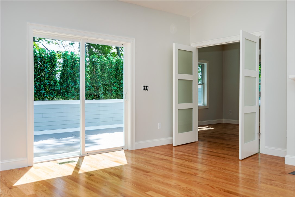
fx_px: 287
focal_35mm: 35
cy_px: 98
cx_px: 148
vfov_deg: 37.9
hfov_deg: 54.4
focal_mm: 35
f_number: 3.2
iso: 100
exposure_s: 1/200
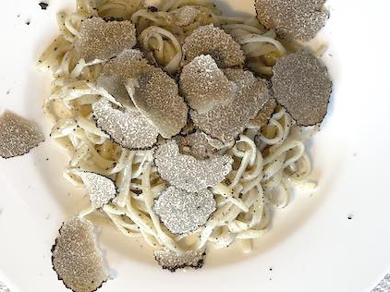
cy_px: 118
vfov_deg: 19.9
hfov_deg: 26.3
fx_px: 833
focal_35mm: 74
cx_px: 195
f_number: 2
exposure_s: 1/100
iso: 100
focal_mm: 6
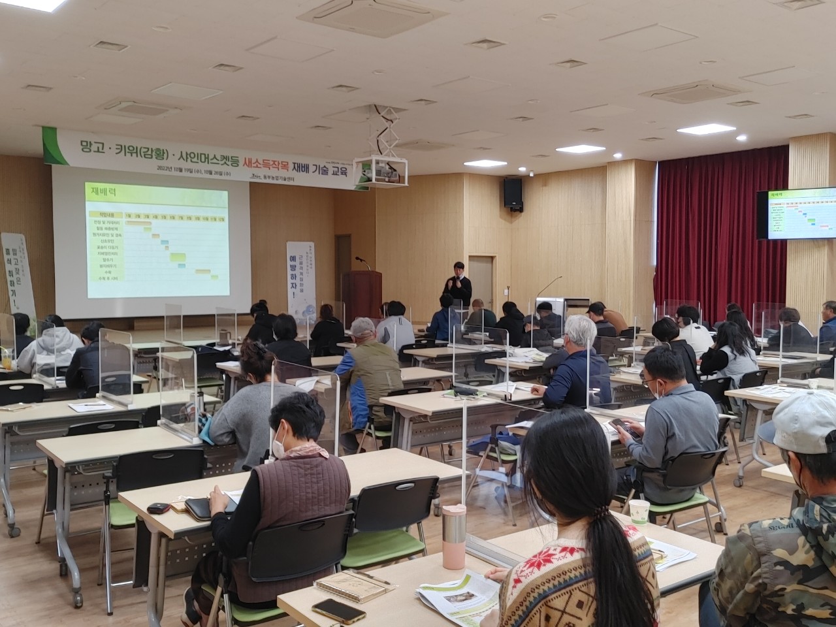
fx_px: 797
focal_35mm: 33
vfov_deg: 42.9
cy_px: 314
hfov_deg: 55.4
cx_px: 418
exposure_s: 1/60.2
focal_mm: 4.81
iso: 200
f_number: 1.8
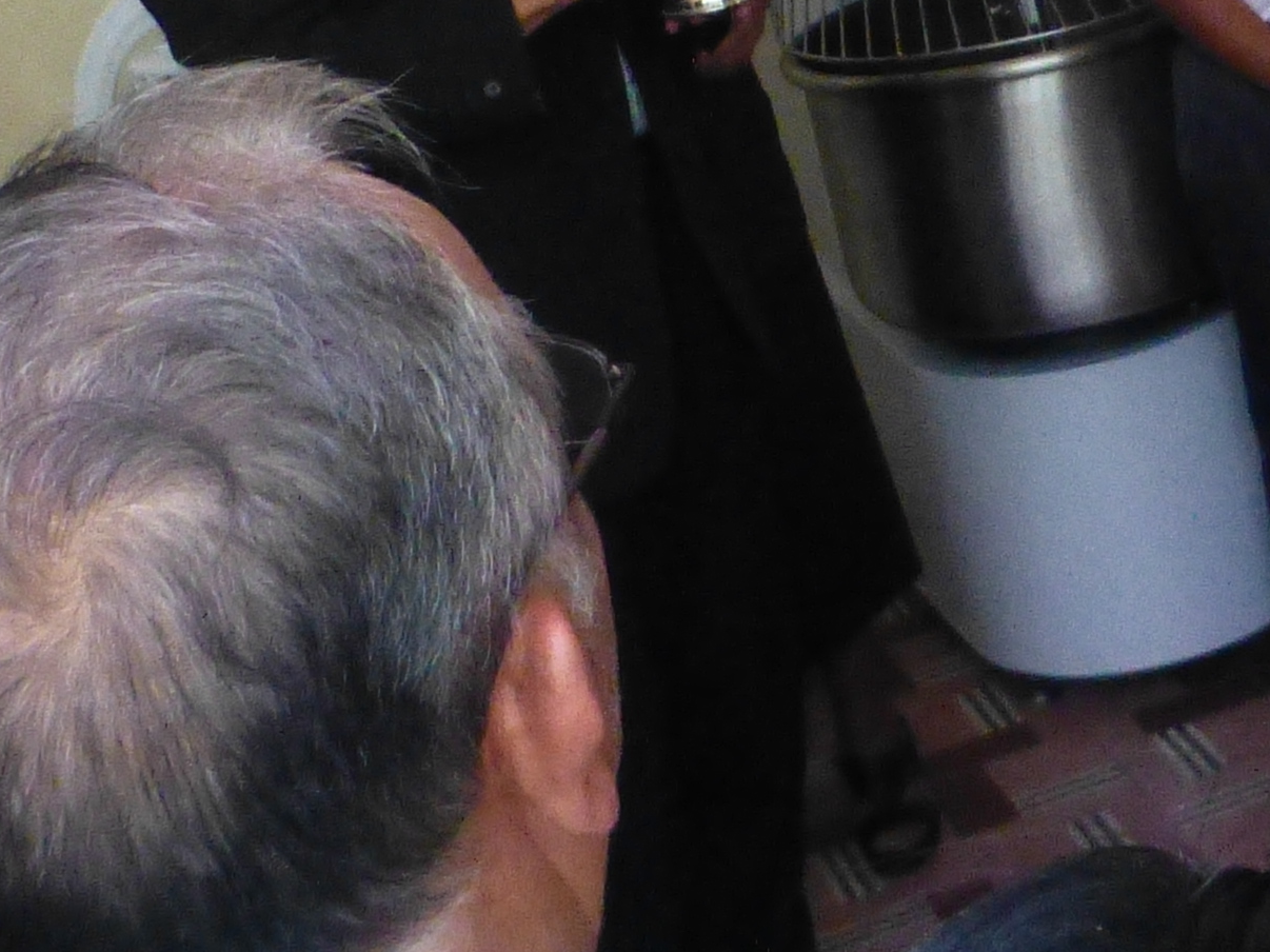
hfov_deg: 22.6
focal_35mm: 86
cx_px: 909
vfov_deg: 16.5
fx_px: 3155
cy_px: -181
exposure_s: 1/200
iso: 800
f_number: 3.3
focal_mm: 4.3
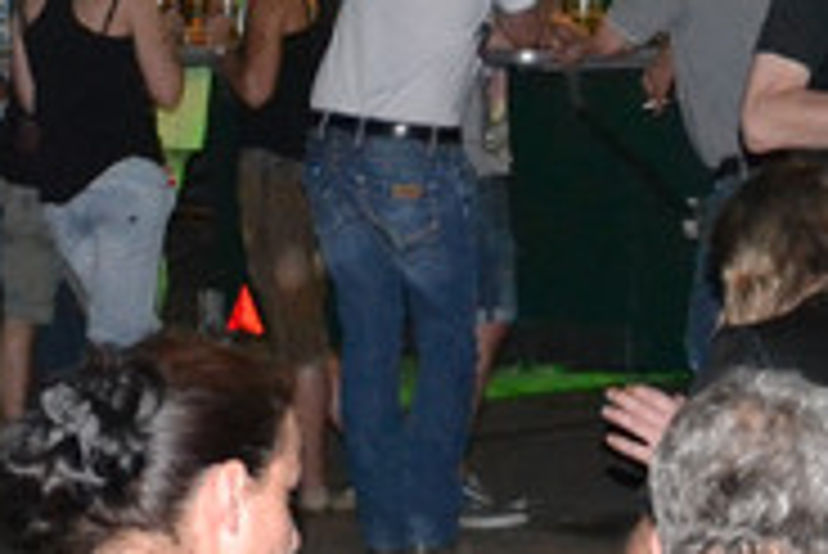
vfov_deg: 6.9
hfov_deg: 10.3
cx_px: 446
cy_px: 77
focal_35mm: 200
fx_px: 4603
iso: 3200
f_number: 3.8
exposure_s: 1/60
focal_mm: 24
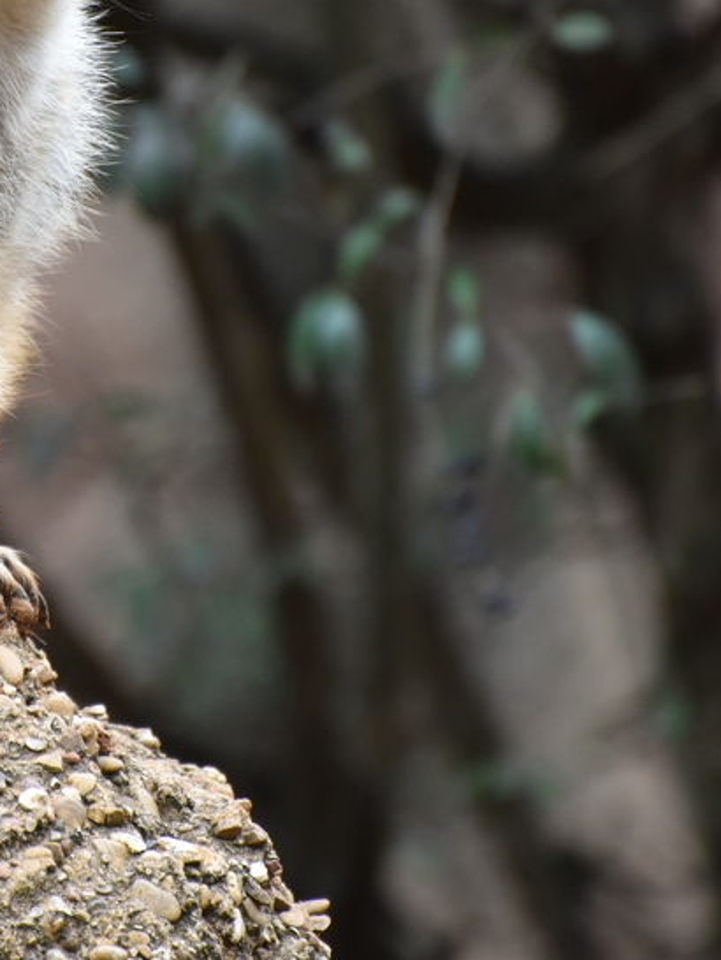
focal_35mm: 676
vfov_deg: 2.9
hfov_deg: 2.2
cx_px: -69
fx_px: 18759
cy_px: 285
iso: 1800
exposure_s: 1/640
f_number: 5.6
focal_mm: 300
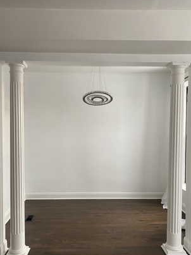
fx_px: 228
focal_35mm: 31
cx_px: 94
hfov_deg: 45.4
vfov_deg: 58.2
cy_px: 142
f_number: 1.8
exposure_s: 1/60
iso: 125
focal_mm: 4.25
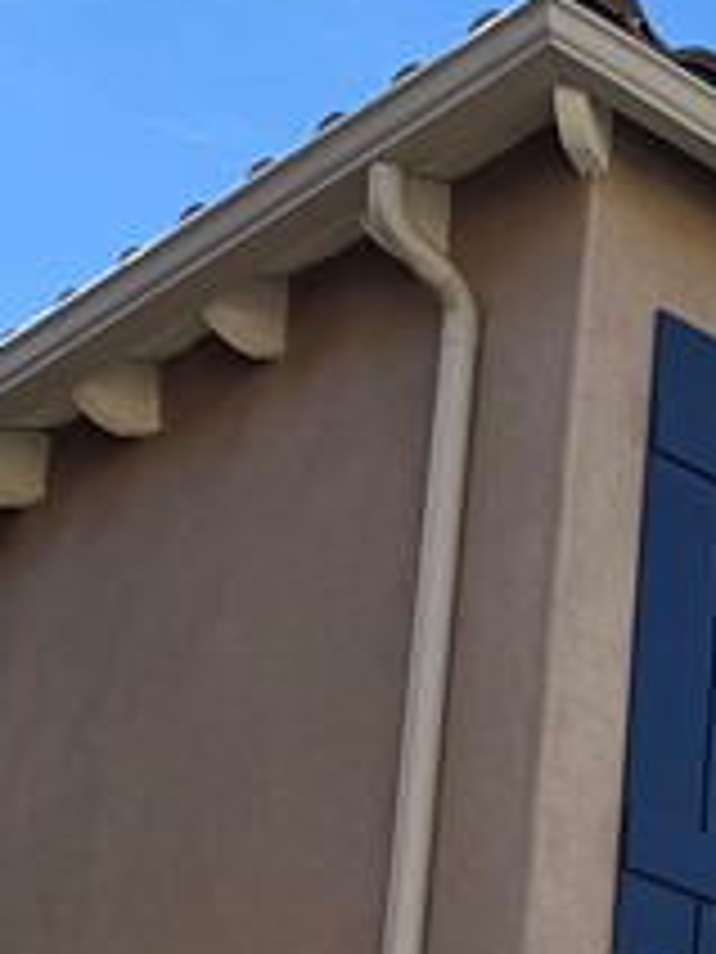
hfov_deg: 10.7
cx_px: 1765
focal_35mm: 116
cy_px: 1624
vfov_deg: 15.1
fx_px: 3199
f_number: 1.78
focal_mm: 6.76
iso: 80
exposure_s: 1/2833
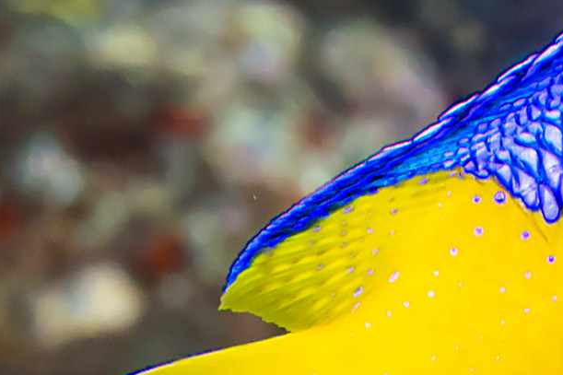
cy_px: 191
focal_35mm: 283
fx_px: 4424
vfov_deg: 4.9
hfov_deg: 7.2
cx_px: 704
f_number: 11
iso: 400
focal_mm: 90
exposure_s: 1/200
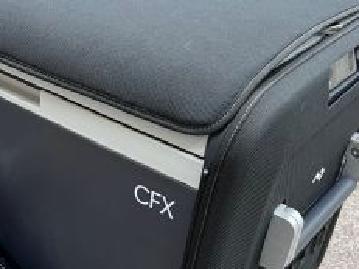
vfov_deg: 26.6
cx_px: 107
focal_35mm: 54
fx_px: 560
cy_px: 205
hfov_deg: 35.1
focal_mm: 5.7
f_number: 1.5
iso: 250
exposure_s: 1/50
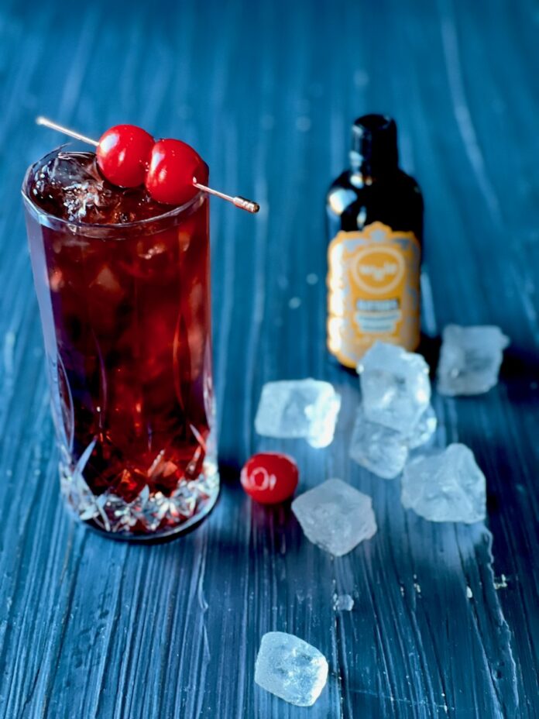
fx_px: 1599
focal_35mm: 77
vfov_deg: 25.3
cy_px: 360
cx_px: 270
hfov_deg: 19.1
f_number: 2.8
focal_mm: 9
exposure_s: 1/27
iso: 400
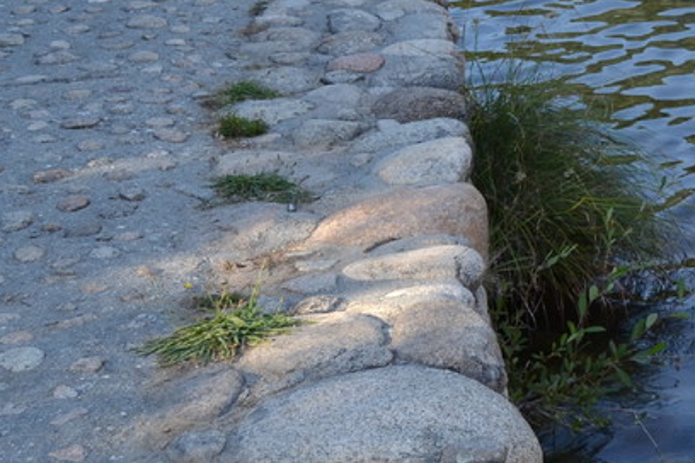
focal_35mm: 113
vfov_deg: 11.7
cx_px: 1002
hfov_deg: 16.7
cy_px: -209
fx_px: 2181
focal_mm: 24
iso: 100
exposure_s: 1/125
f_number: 5.6
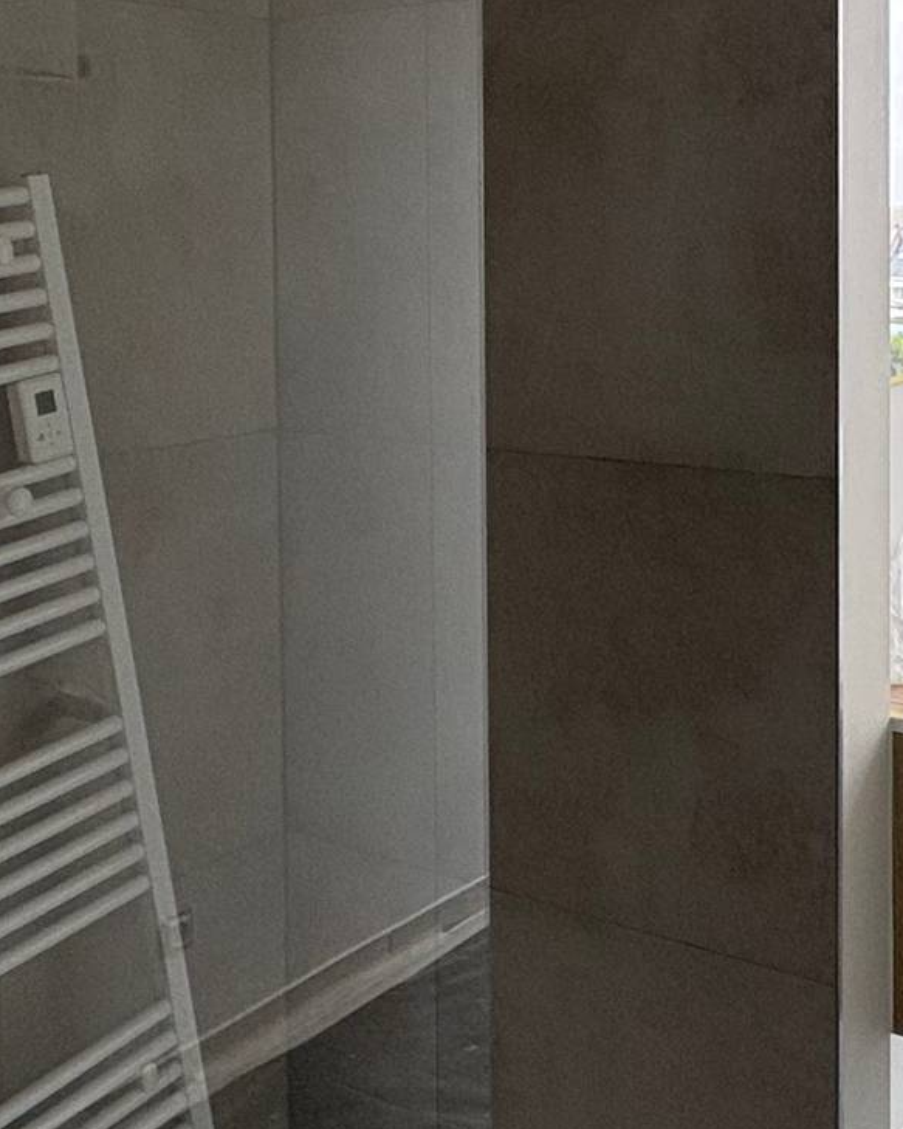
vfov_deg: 37.9
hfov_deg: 31.4
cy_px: 294
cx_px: 531
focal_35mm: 48
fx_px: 1604
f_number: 2.2
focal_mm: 2.22
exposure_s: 1/64
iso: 250
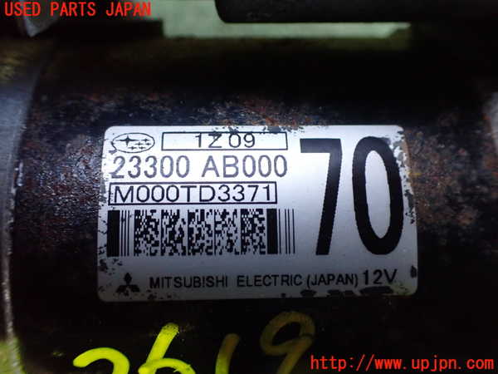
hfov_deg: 60.0
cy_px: 187
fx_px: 432
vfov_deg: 46.8
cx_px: 249
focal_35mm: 30
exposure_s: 1/30
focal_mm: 5.4
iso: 1000
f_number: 2.3
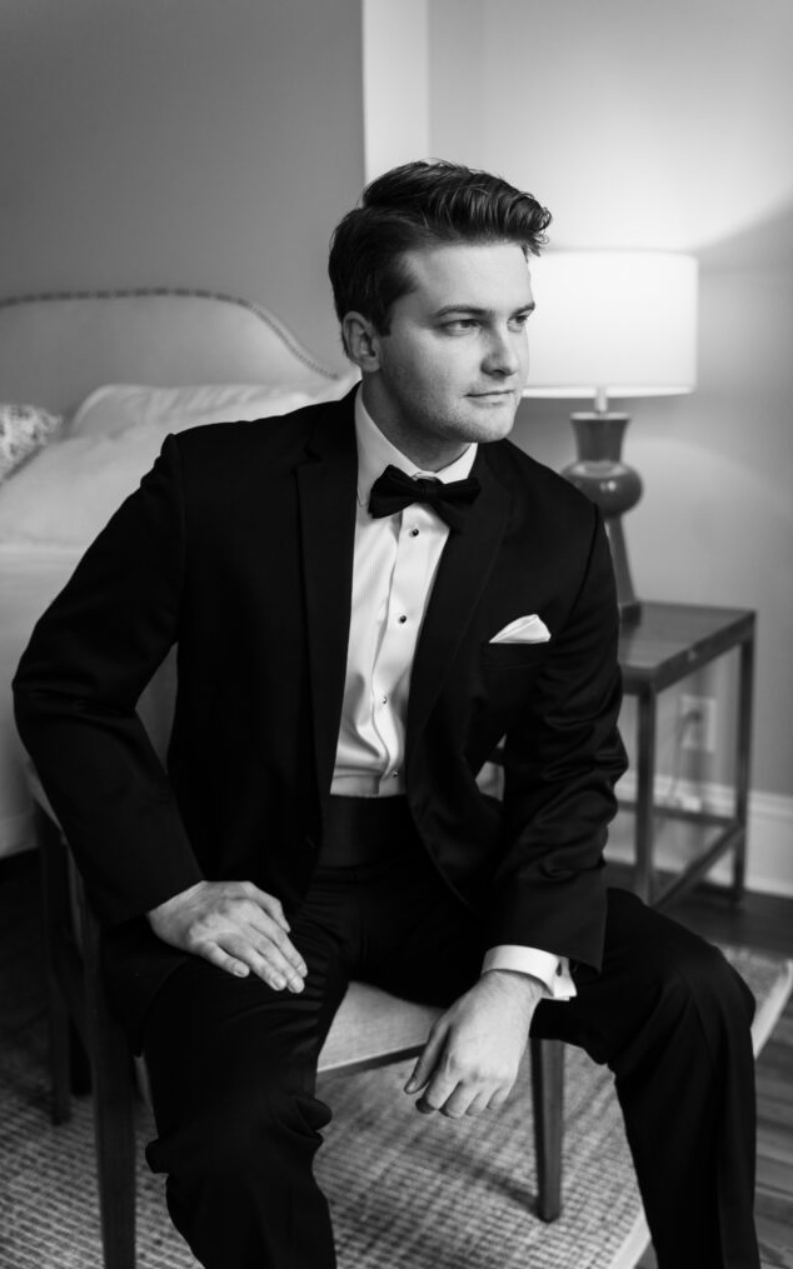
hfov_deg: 35.3
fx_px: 1245
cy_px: 639
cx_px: 426
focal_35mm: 36
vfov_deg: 54.0
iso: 400
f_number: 2.8
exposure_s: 1/250
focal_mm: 35
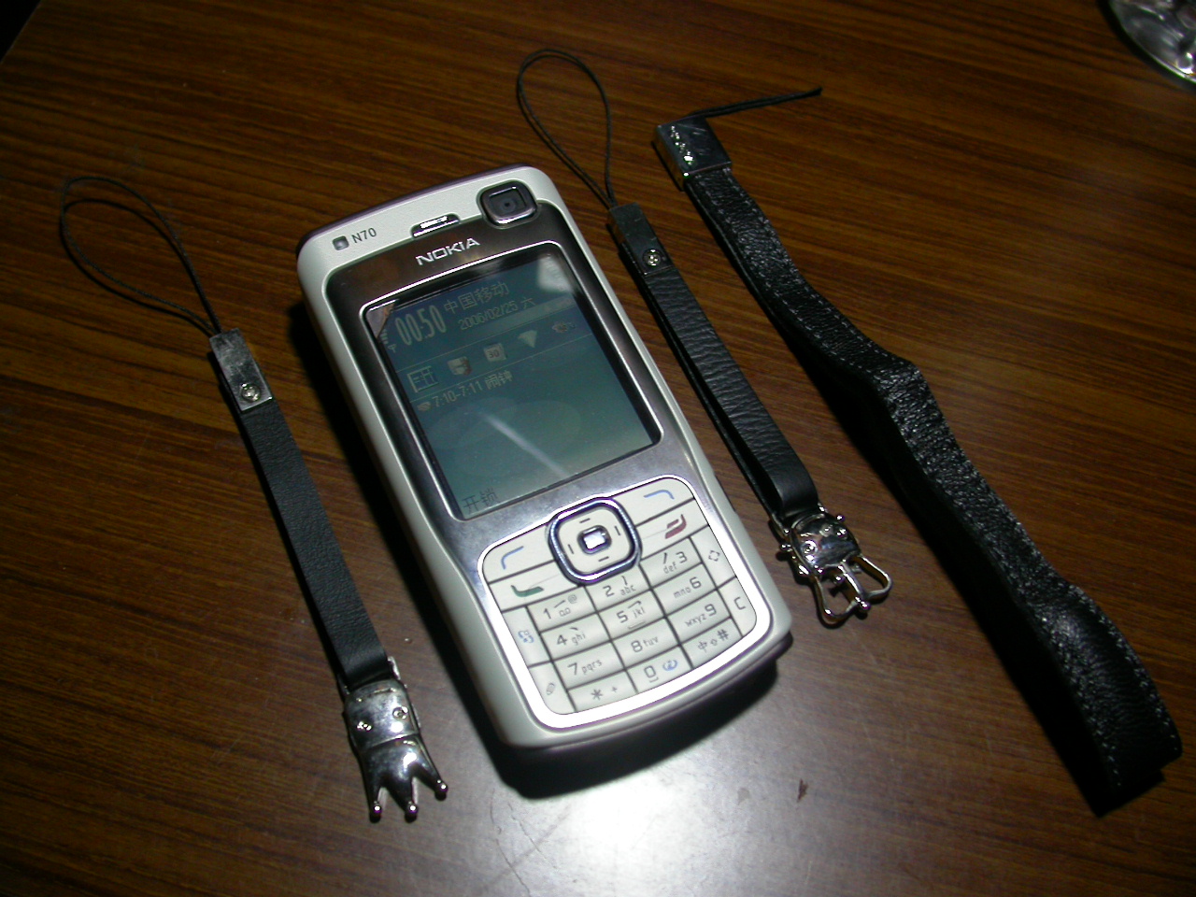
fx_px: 1313
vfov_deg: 37.7
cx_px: 598
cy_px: 448
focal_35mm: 38
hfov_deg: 49.0
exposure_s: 1/12.2
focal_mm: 7.85
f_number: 2.6
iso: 100
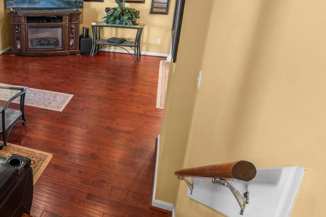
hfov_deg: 55.5
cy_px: 68
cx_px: 46
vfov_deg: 42.9
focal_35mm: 30
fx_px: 272
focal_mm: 10
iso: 400
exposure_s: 1/2.5
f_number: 8
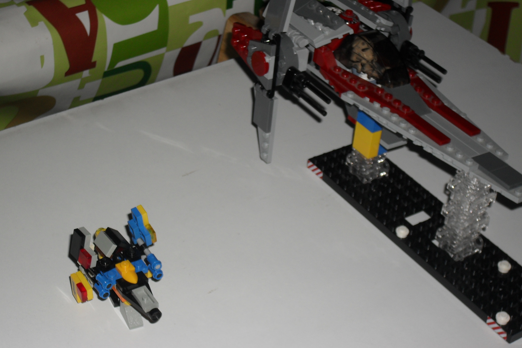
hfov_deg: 25.1
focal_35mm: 81
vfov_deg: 16.9
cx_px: 260
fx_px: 1174
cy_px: 157
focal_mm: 13.6
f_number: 5
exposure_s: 1/60
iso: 100
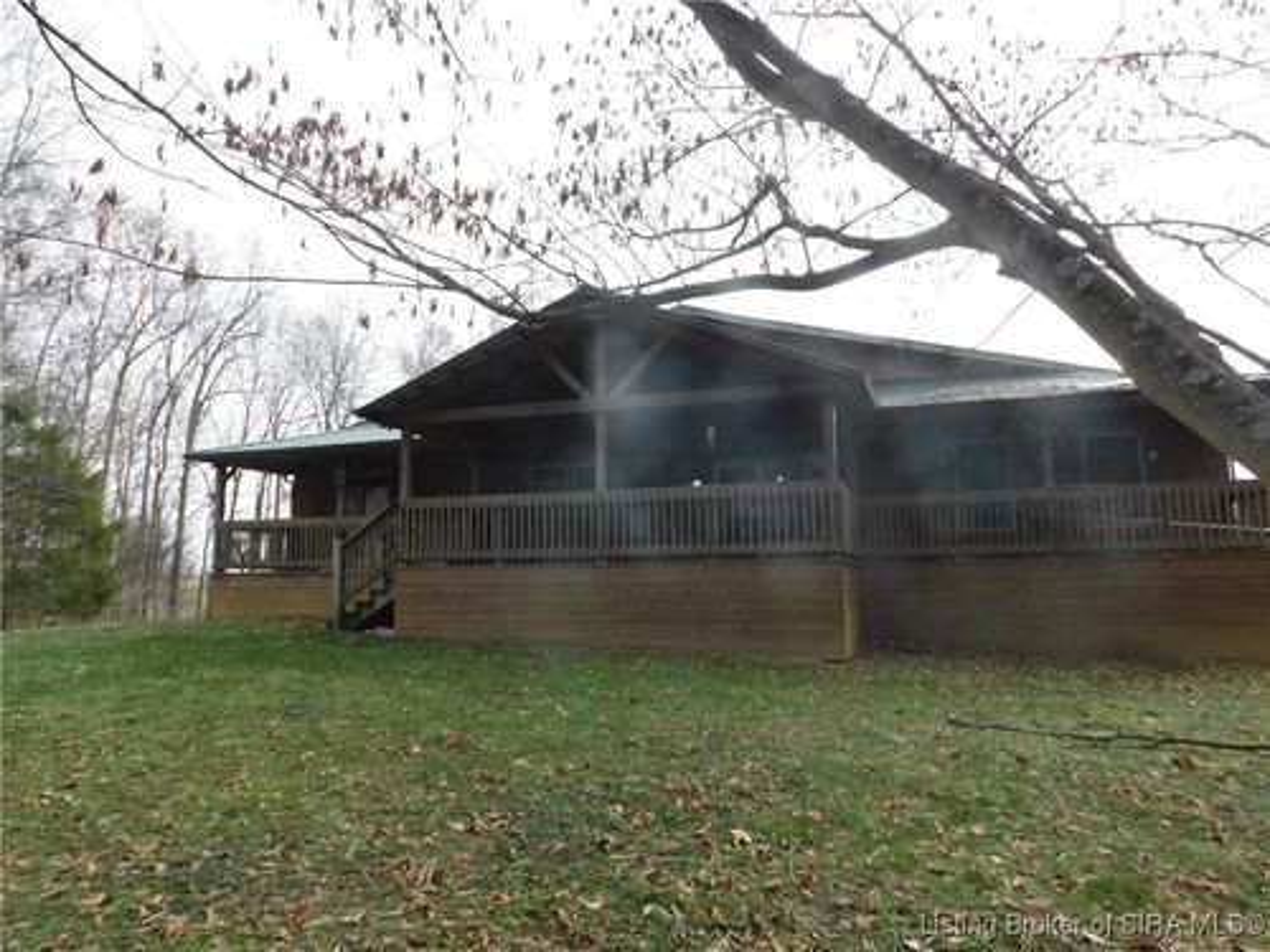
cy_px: 476
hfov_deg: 71.6
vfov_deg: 56.8
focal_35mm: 24
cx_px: 635
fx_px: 881
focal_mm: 4.1
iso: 125
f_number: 3
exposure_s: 1/250
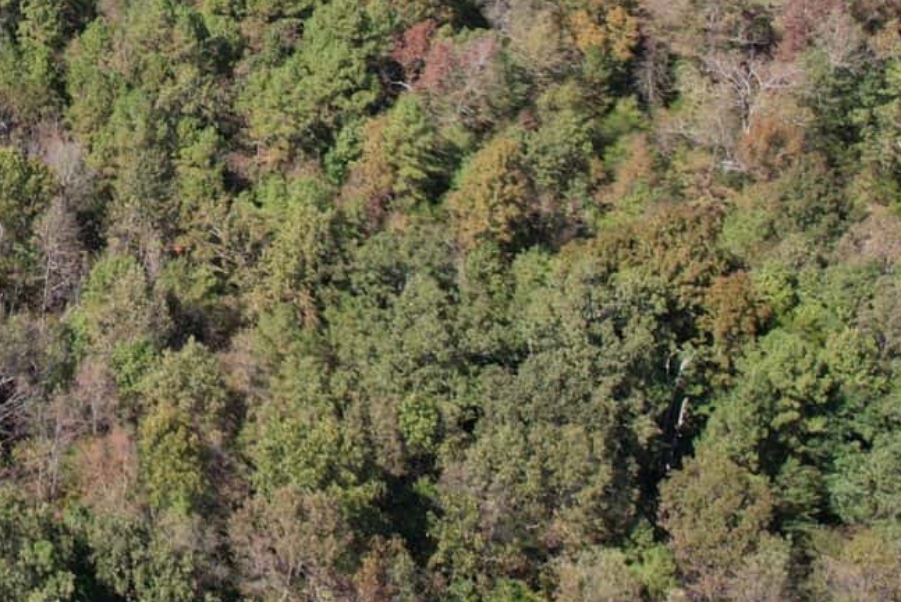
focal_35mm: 87
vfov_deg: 14.5
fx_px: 2178
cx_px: -354
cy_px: -332
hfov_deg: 20.7
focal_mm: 8.38
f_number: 2.8
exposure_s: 1/1600
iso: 150
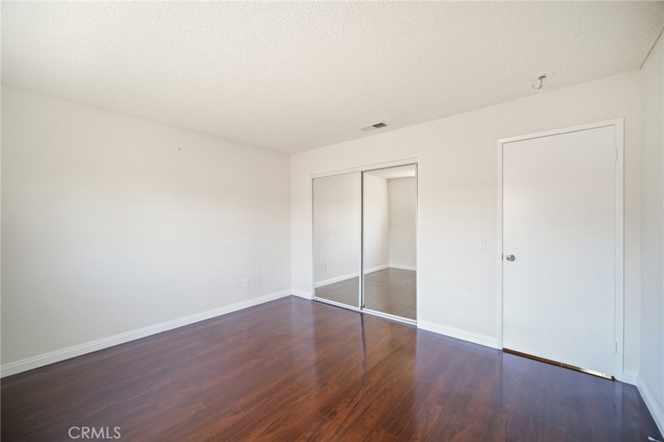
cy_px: 221
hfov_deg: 104.3
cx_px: 332
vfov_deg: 81.2
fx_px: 258
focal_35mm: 14
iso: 400
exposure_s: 1/9
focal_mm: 9
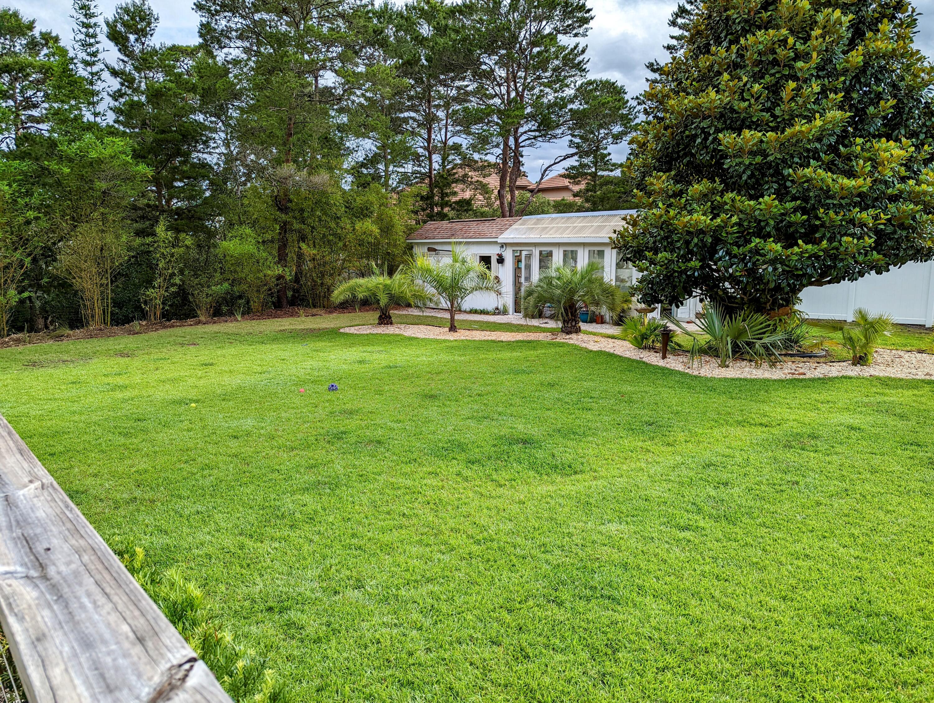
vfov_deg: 56.9
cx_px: 467
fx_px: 648
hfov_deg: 71.5
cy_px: 352
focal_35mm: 24
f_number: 1.85
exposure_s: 1/1508
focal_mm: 6.81
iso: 41
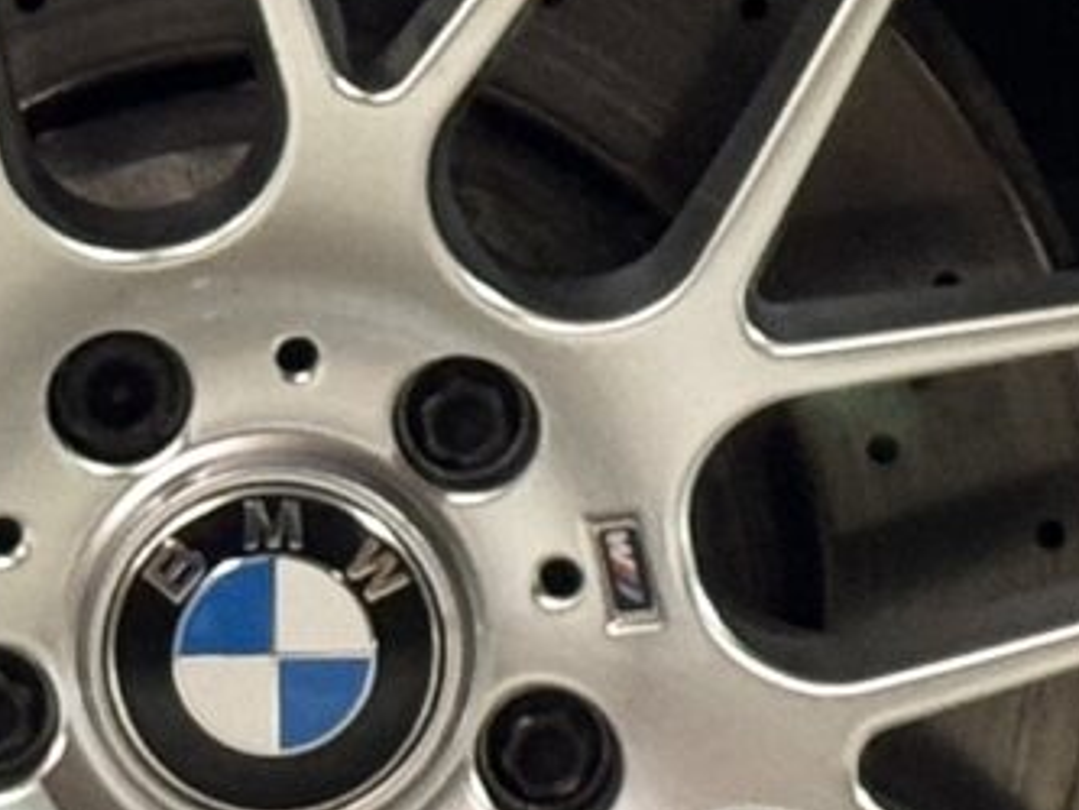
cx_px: 321
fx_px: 11506
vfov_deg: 4.0
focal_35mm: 369
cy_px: -567
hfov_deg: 5.4
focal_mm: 6.76
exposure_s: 1/50
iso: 160
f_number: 1.78
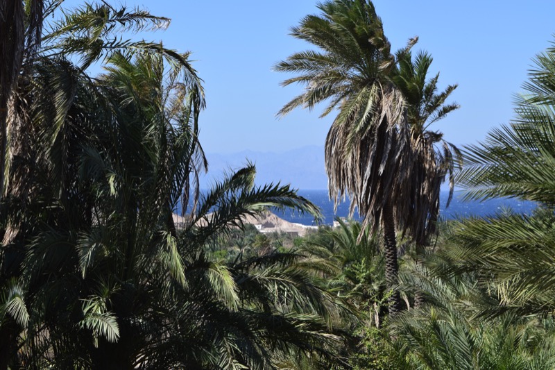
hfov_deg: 24.6
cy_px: 185
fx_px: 1272
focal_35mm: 82
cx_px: 278
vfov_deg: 16.5
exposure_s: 1/320
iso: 200
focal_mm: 55
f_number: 9
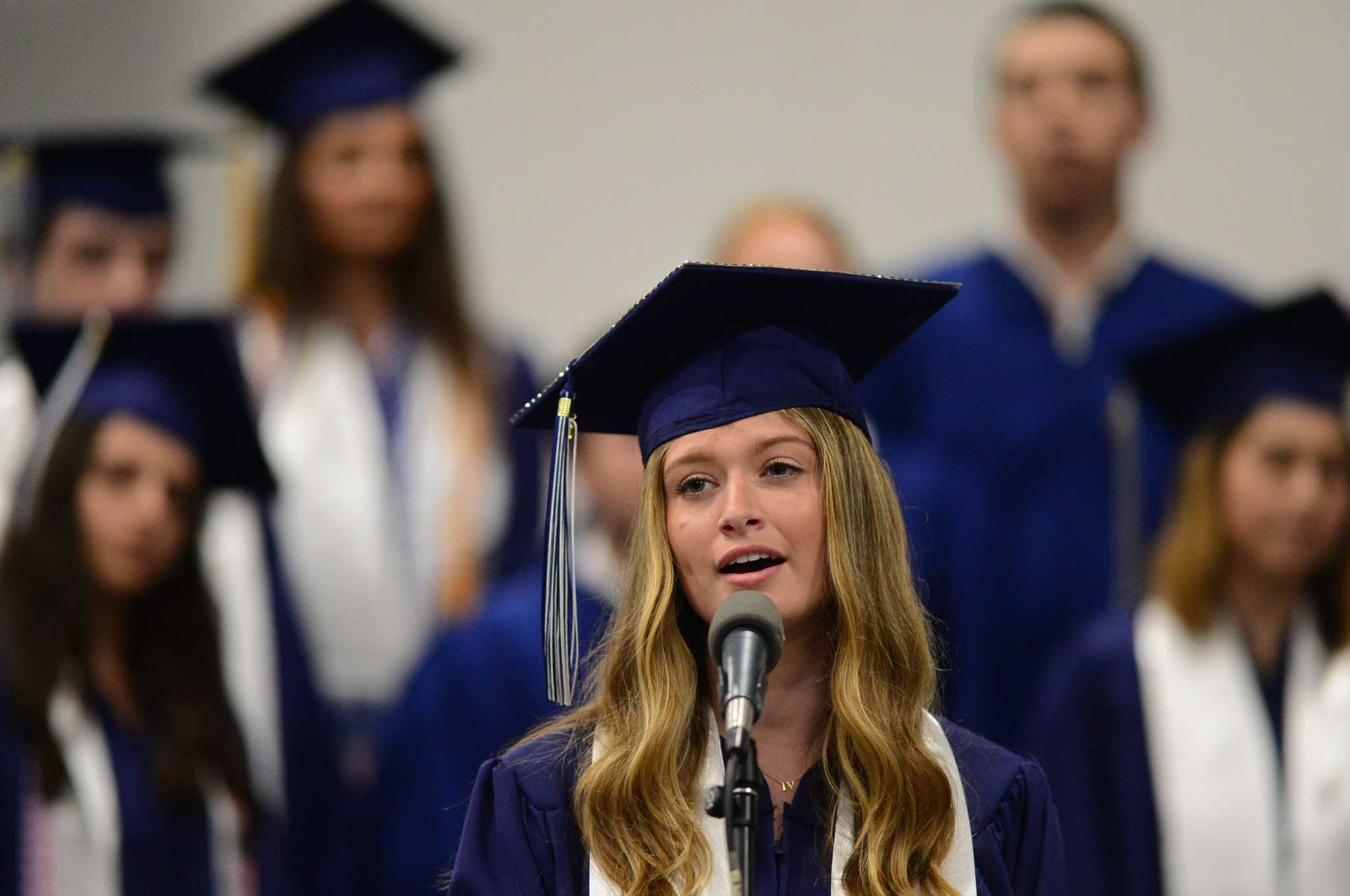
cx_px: 675
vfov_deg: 4.6
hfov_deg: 6.9
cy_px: 448
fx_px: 11236
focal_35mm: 300
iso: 5000
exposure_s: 1/250
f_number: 3.2
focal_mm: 300
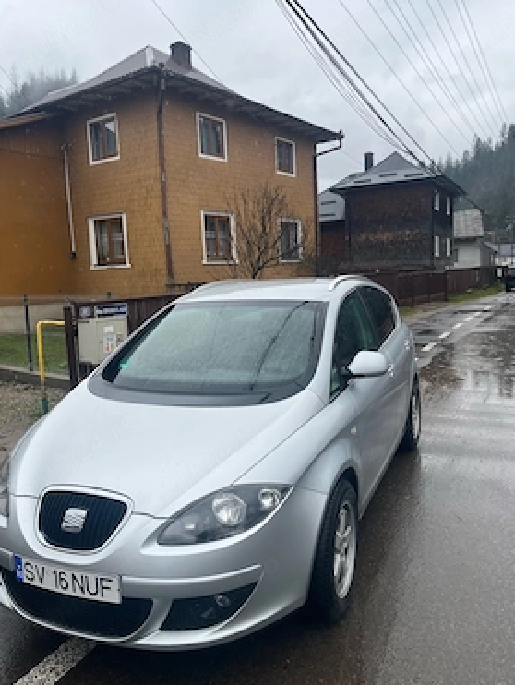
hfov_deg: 49.8
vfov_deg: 63.4
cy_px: 336
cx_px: 257
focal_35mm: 28
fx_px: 554
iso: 50
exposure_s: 1/766
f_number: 1.6
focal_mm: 5.1
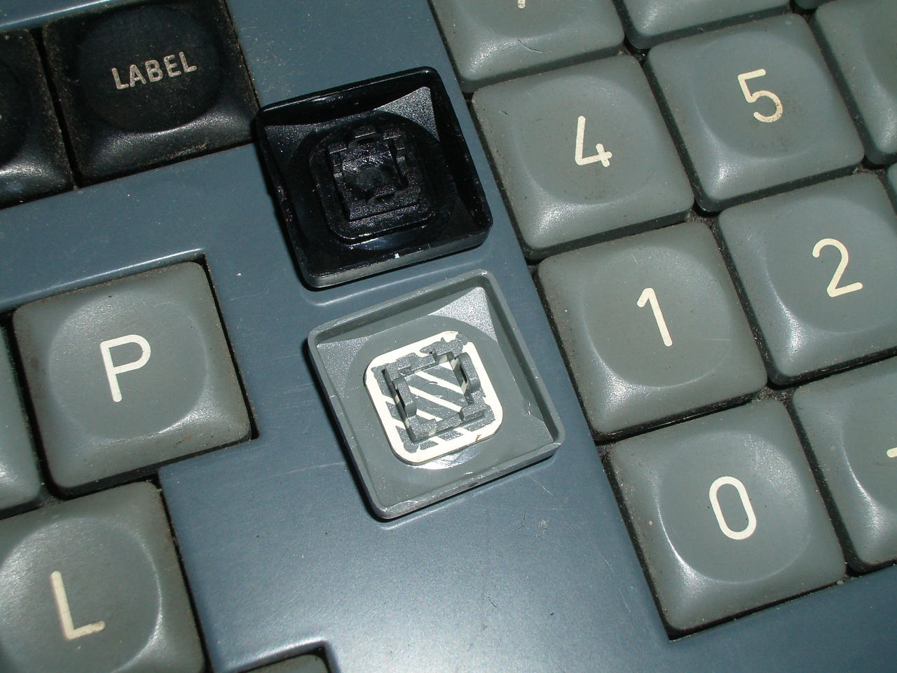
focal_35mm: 62
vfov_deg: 23.7
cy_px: 336
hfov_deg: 31.2
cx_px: 448
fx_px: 1607
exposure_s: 1/60
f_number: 5.6
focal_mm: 10.2
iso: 80
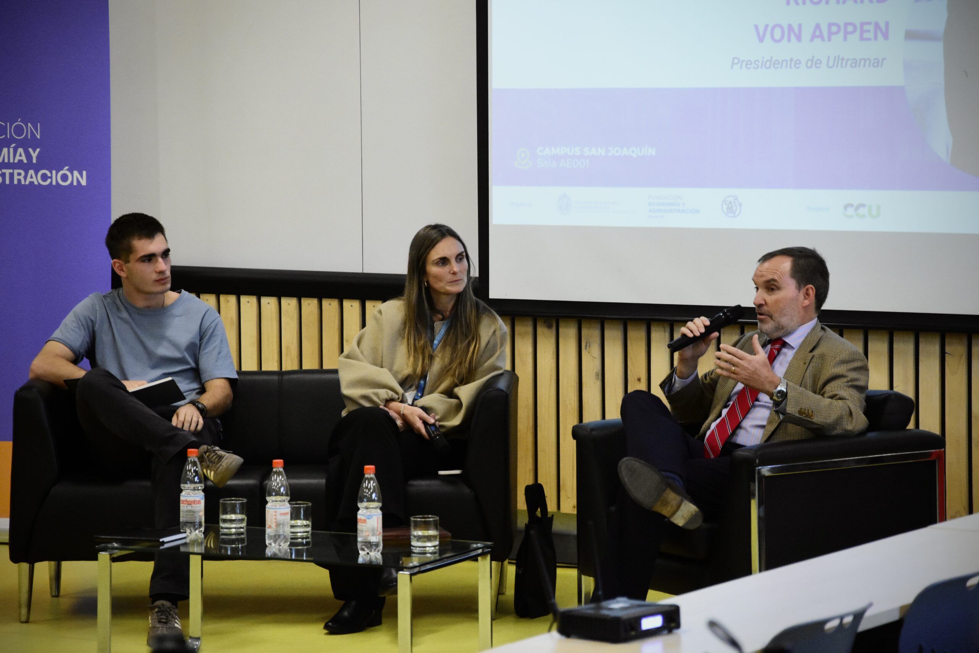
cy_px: 326
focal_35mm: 138
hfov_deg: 14.9
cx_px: 490
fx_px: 3753
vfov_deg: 9.9
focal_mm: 92
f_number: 5.6
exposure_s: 1/160
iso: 4500
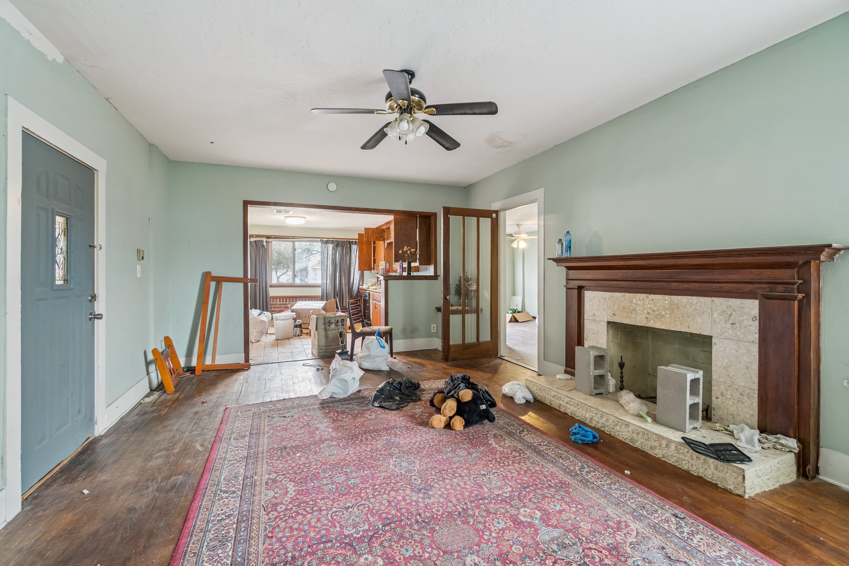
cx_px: 424
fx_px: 354
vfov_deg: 77.3
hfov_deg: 100.4
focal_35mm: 15
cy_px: 283
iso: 200
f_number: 6.3
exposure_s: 1/6
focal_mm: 10
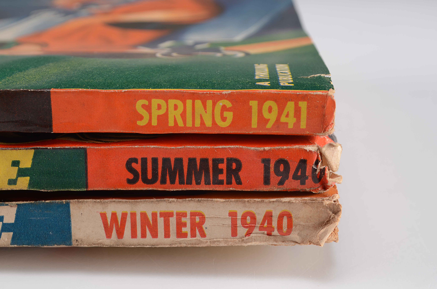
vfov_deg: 20.5
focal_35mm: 66
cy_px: 144
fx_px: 800
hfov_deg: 30.6
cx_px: 218
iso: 100
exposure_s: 1/80
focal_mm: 44
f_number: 9
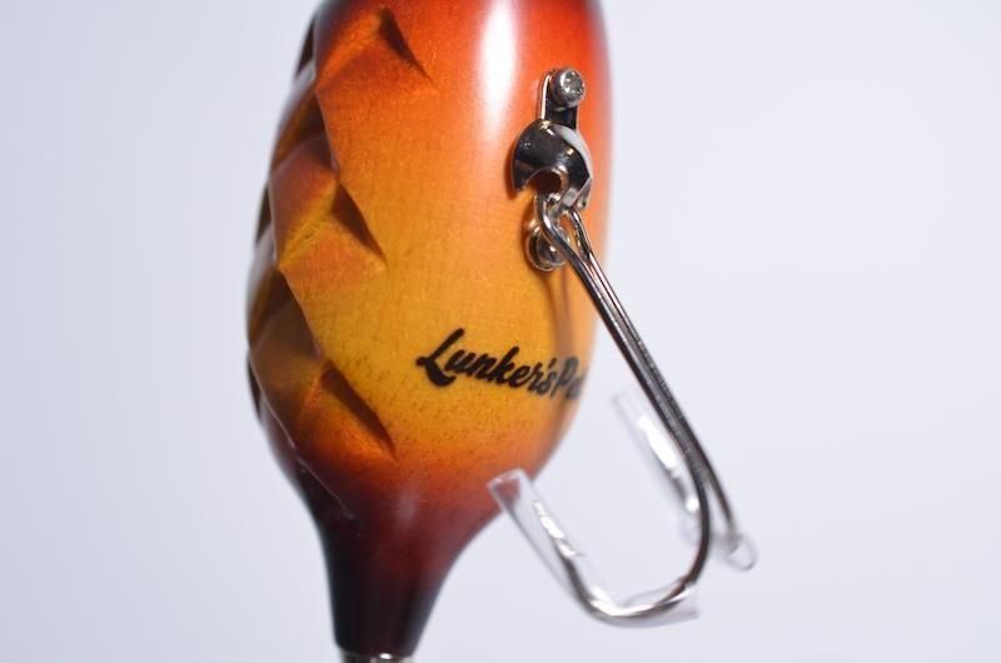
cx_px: 500
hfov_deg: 33.5
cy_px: 332
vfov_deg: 22.5
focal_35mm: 60
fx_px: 1665
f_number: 5.6
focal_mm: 40
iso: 800
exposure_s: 1/125
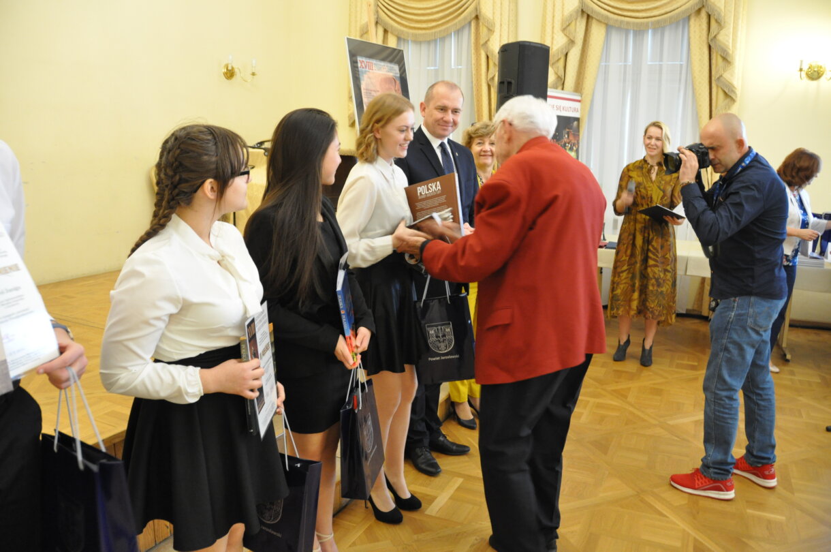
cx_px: 416
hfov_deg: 67.5
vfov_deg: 47.8
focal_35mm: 27
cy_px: 276
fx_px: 622
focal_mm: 18
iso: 1600
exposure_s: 1/20
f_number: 4.5
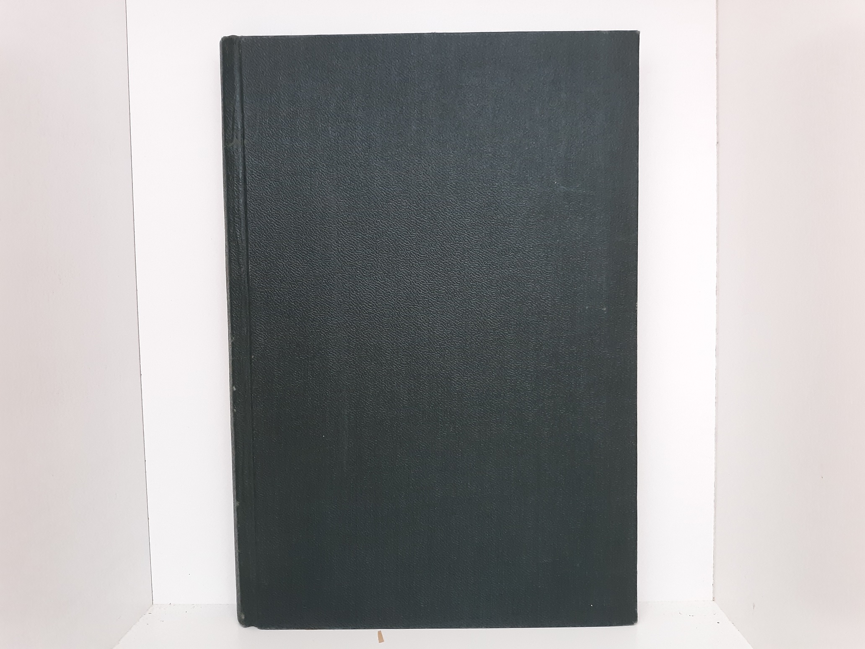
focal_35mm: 28
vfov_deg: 49.7
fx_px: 700
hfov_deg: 63.4
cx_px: 432
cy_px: 324
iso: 200
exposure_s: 1/50
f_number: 1.7
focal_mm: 3.7
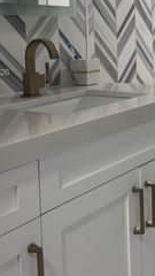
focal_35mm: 59
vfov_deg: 34.8
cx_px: 185
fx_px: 431
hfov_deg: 19.2
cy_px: 73
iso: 64
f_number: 1.6
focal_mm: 5.1
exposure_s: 1/60
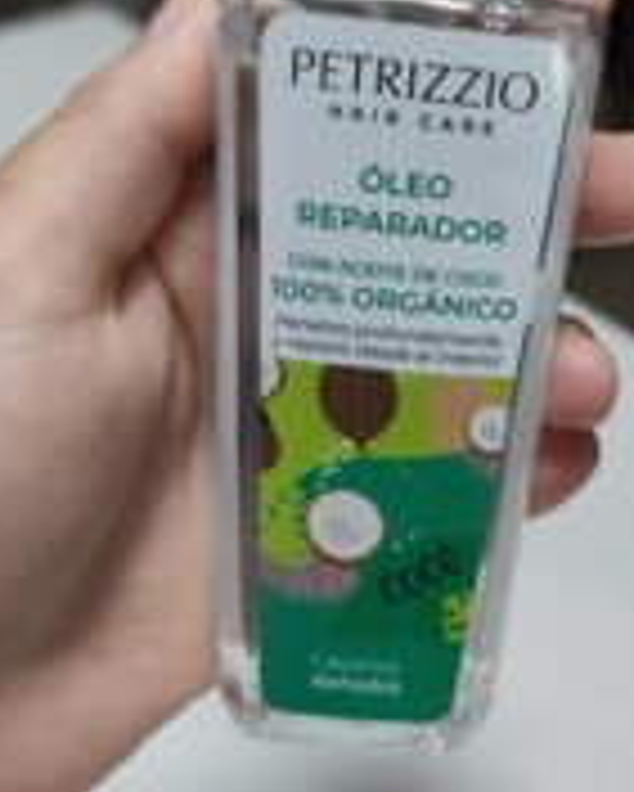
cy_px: 306
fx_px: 1078
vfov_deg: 40.1
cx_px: 481
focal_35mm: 46
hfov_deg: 32.1
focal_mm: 6.19
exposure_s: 1/40
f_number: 1.65
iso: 640
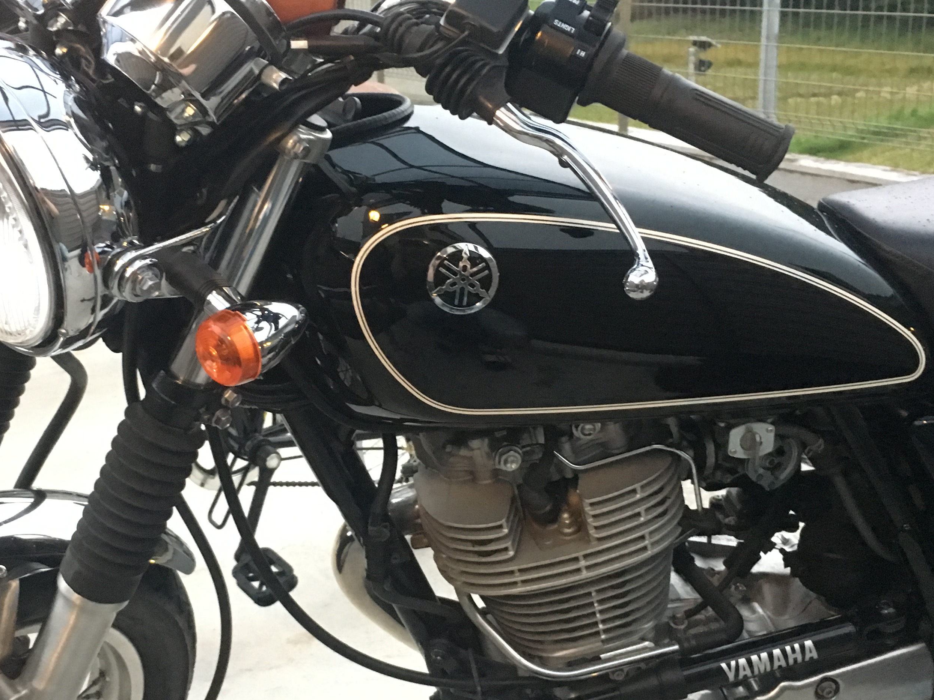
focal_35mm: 47
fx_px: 1268
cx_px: 366
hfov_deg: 40.2
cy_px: 417
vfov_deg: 30.8
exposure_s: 1/15
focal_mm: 4.15
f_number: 2.2
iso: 320
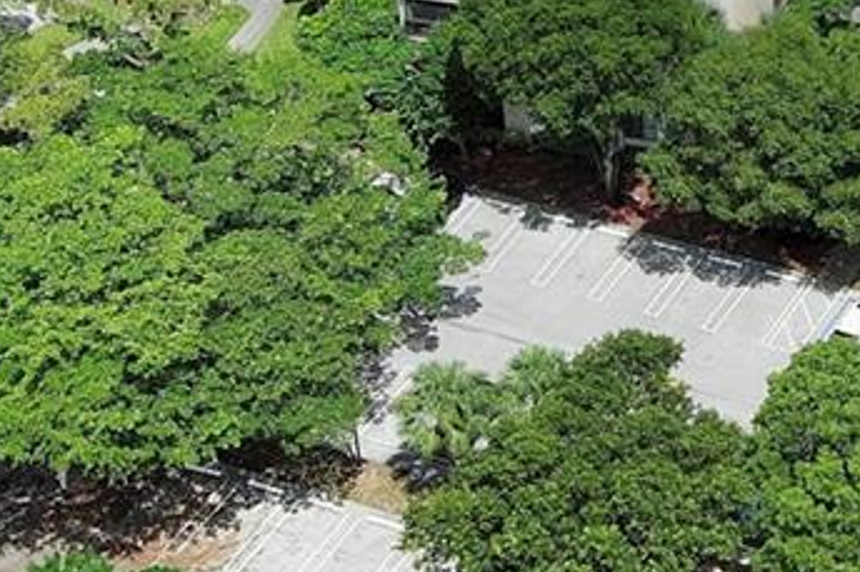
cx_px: 1162
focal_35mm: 135
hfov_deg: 14.5
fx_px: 3223
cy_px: -112
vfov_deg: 10.0
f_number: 2.8
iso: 101
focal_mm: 10.57
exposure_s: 1/1642
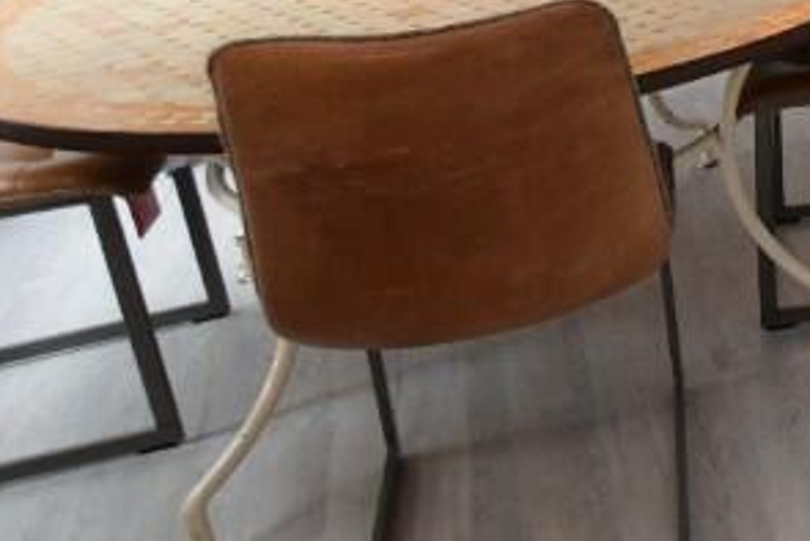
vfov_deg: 23.5
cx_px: 1244
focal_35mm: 52
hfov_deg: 26.4
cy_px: -125
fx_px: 1171
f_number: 4
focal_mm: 10
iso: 400
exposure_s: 1/60
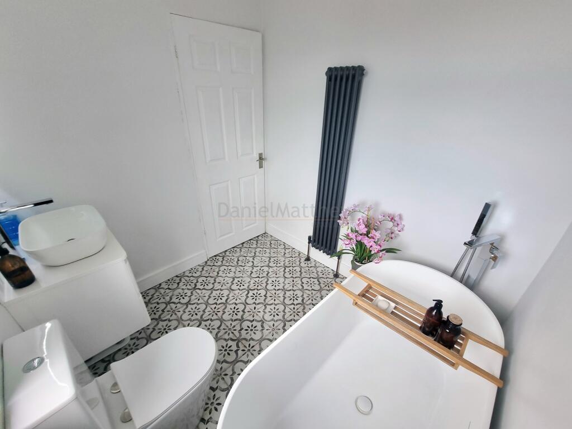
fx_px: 215
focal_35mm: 13
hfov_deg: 106.2
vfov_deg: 89.9
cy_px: 214
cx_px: 286
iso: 50
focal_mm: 2.2
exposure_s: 1/120
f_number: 2.2
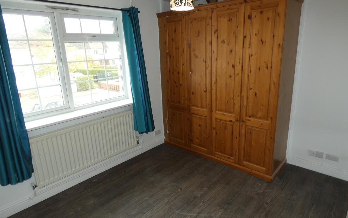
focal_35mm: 22
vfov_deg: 55.0
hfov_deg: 79.6
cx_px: 175
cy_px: 104
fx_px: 209
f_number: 2.8
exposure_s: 1/60
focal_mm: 3.6
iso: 100
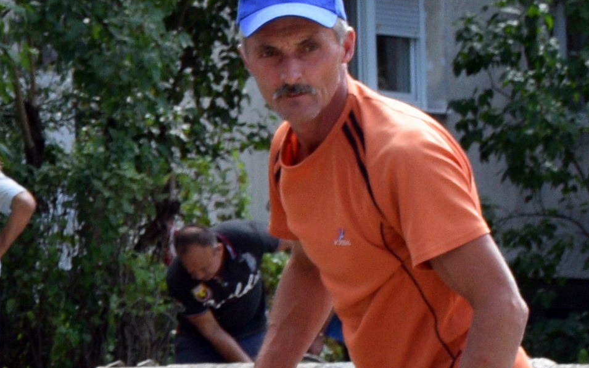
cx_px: -814
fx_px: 4623
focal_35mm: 288
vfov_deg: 4.5
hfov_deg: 6.9
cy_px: 420
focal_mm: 30
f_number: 8
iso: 320
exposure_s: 1/250
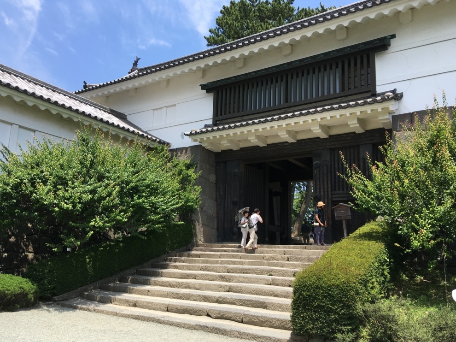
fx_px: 395
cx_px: 227
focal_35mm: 30
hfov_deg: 60.0
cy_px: 176
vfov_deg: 46.8
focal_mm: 4.15
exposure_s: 1/962
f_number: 2.2
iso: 25
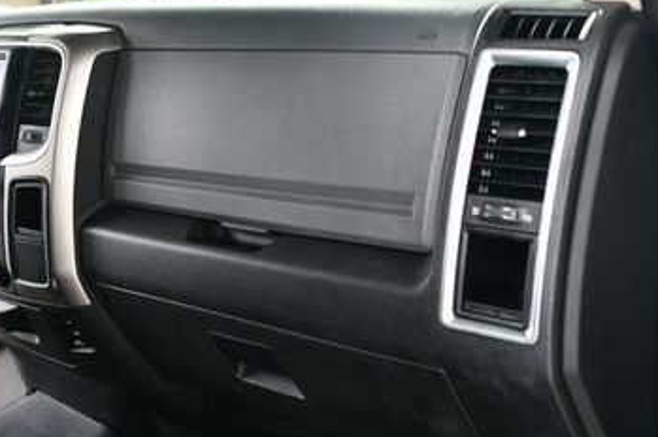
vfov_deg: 24.5
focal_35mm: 55
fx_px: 1004
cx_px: 126
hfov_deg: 35.1
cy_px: 179
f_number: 3.5
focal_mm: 20
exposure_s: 1/160
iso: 100
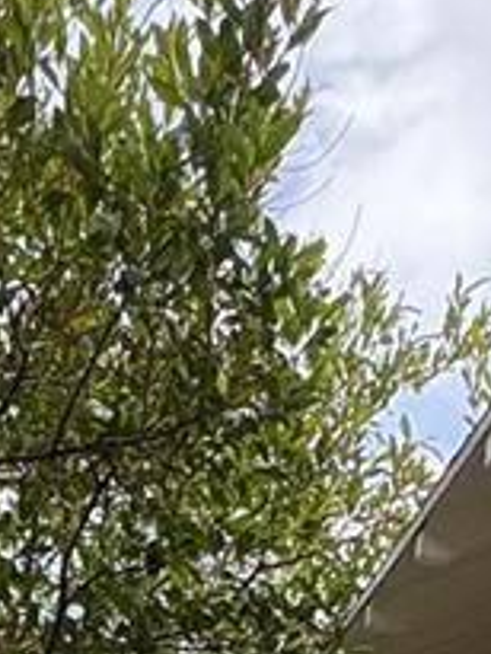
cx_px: 99
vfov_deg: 17.3
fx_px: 1549
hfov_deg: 17.9
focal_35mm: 82
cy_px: 1302
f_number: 2.2
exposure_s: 1/741
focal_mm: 2.22
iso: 64
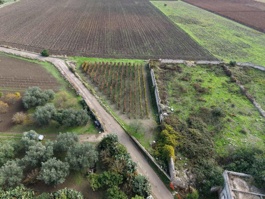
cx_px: 132
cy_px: 100
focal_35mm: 24
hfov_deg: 71.6
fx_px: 184
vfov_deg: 56.8
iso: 200
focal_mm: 8.67
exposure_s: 1/1000
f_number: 1.8
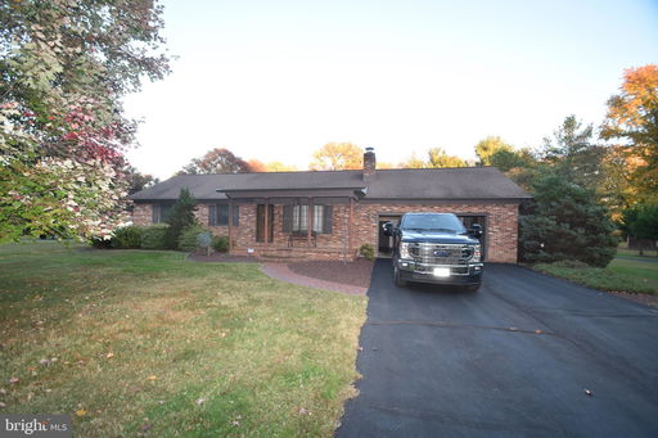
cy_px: 219
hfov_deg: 100.4
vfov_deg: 77.3
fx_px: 274
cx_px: 329
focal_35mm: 15
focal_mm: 10
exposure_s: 1/125
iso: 360
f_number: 5.6
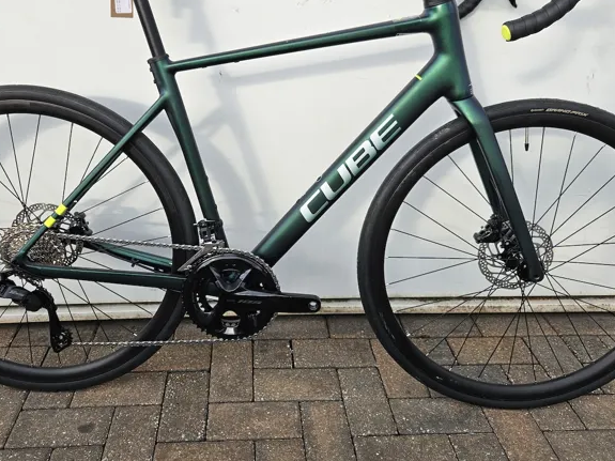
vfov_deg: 43.7
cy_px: 163
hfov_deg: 56.7
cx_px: 279
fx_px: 568
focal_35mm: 32
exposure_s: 1/330
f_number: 1.8
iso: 25
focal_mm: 5.4
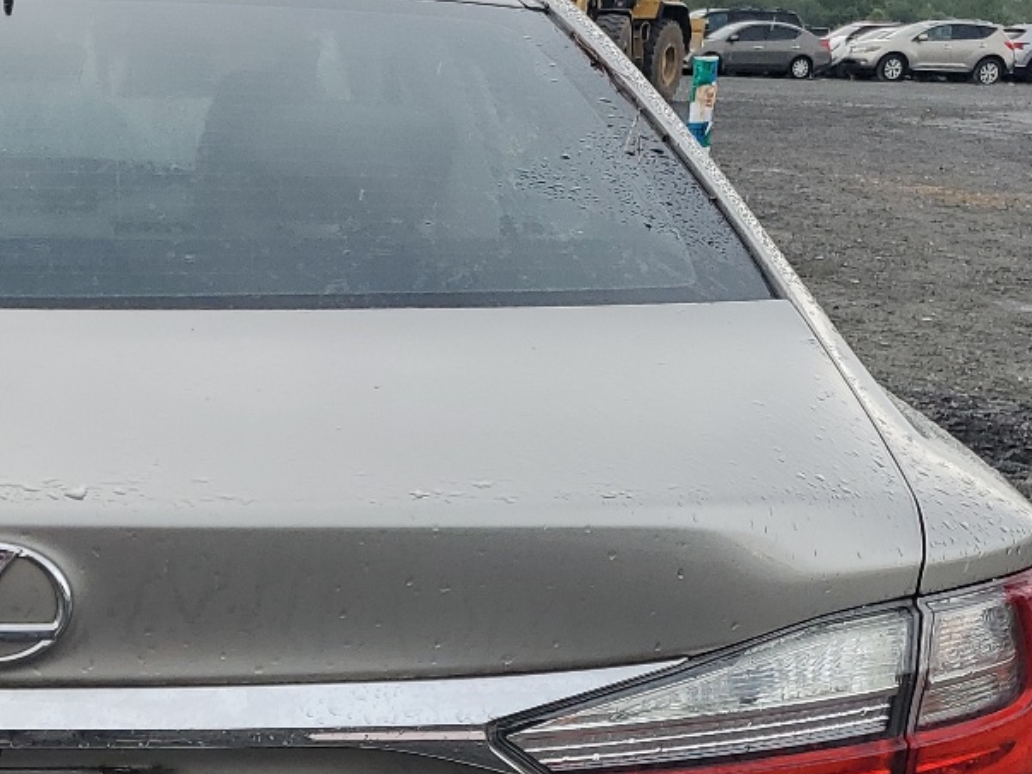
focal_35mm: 69
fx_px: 2057
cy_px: 736
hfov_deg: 26.7
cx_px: 14
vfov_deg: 20.7
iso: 50
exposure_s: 1/667
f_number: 1.5
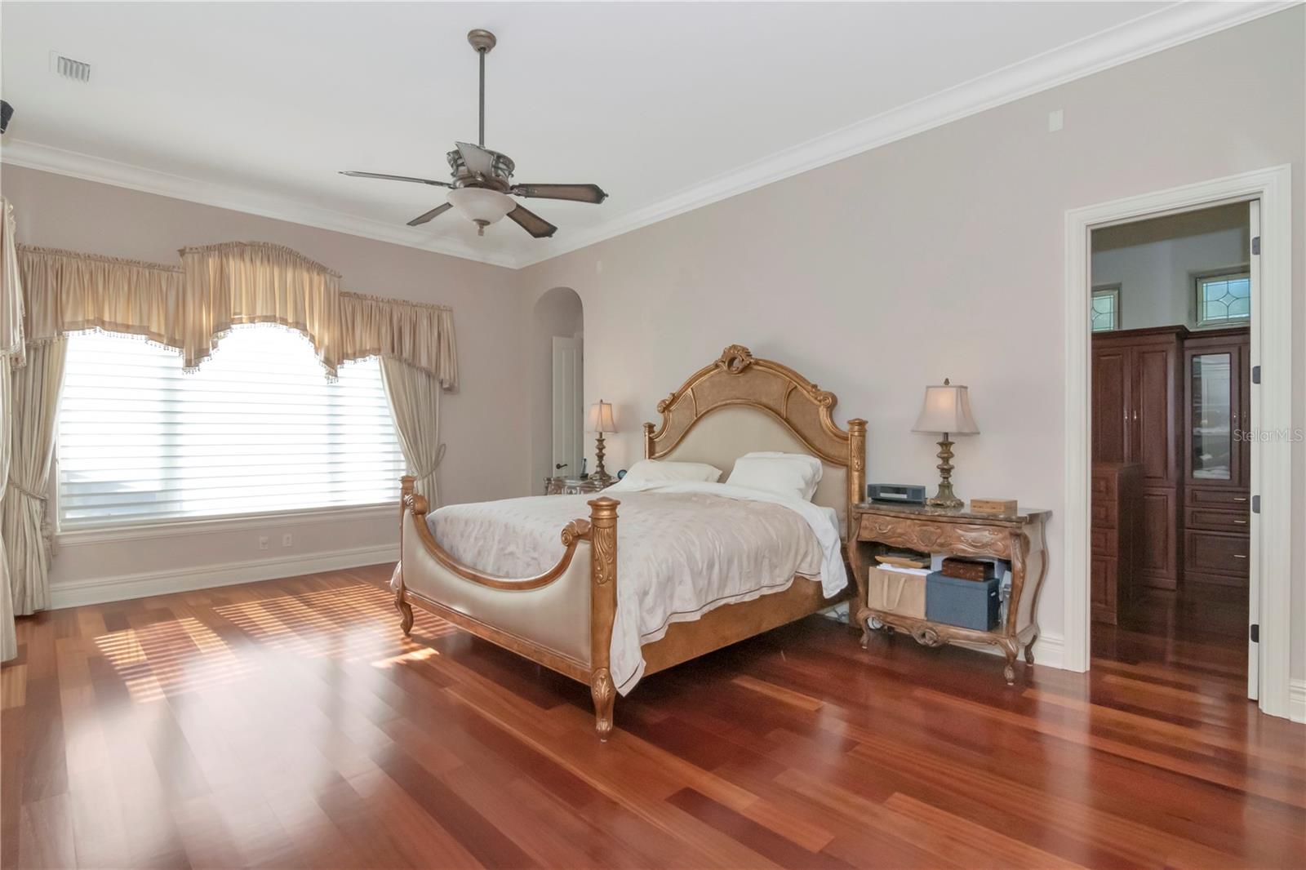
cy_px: 435
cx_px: 653
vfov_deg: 72.0
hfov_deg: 95.0
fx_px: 598
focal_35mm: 16
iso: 1600
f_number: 13
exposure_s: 1/200
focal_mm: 11
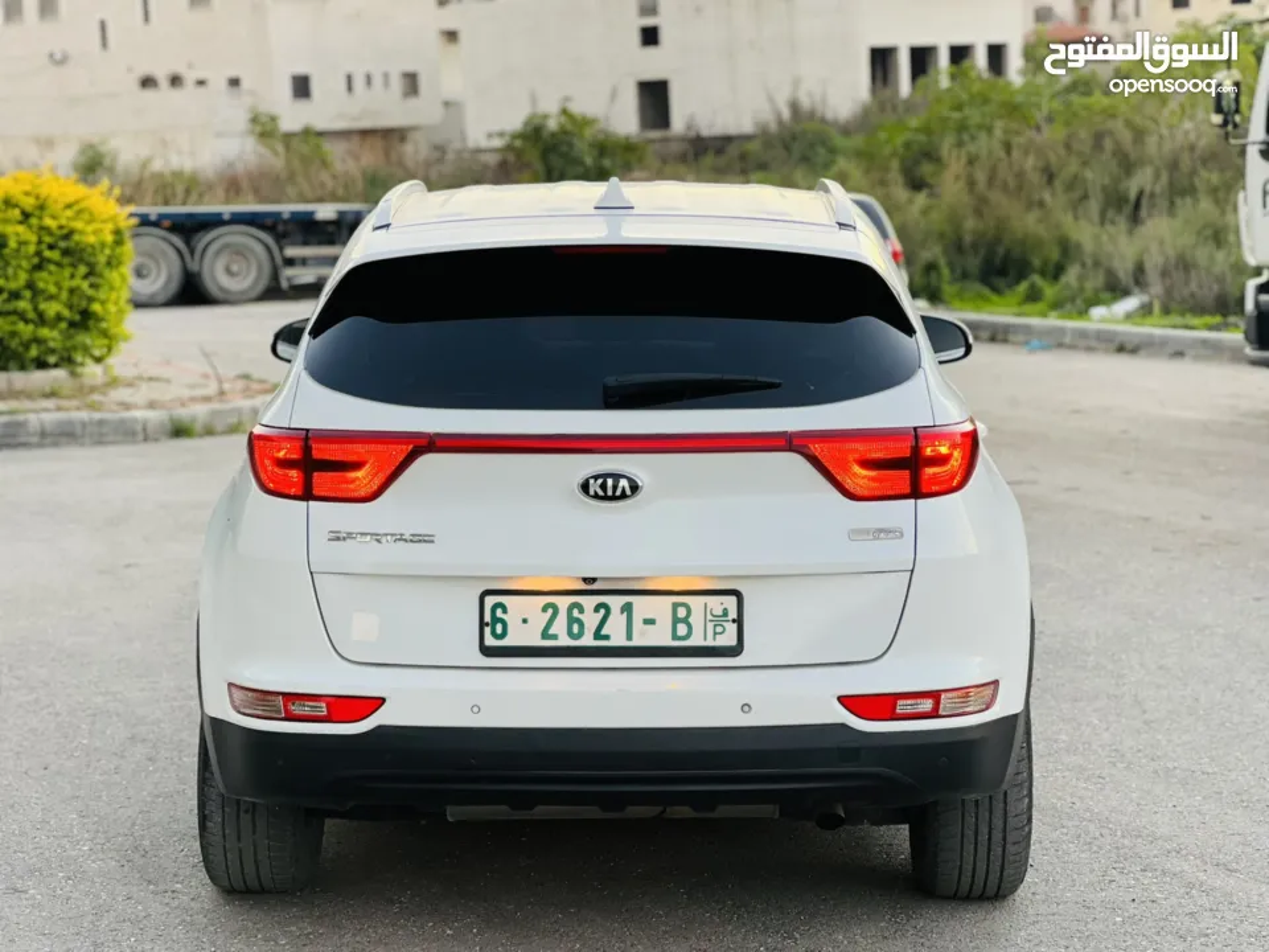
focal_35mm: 77
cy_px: 476
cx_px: 634
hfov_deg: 25.3
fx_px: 2823
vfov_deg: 19.1
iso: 250
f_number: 2.8
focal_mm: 9
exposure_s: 1/93
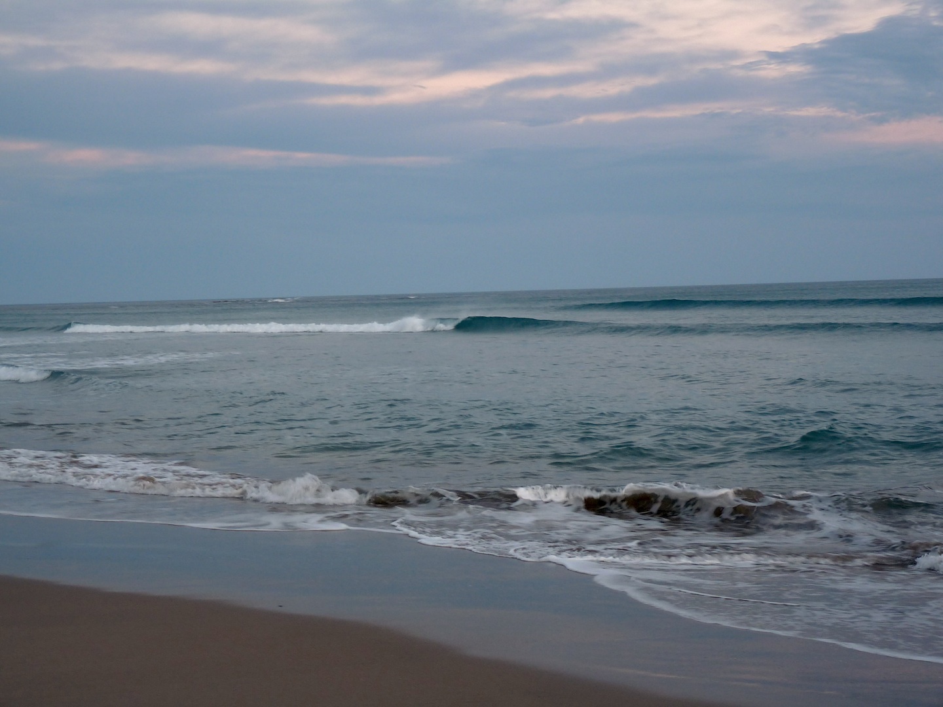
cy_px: 354
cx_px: 472
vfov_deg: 24.8
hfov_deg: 32.7
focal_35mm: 59
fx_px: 1607
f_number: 3.2
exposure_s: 1/30
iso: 100
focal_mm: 10.4
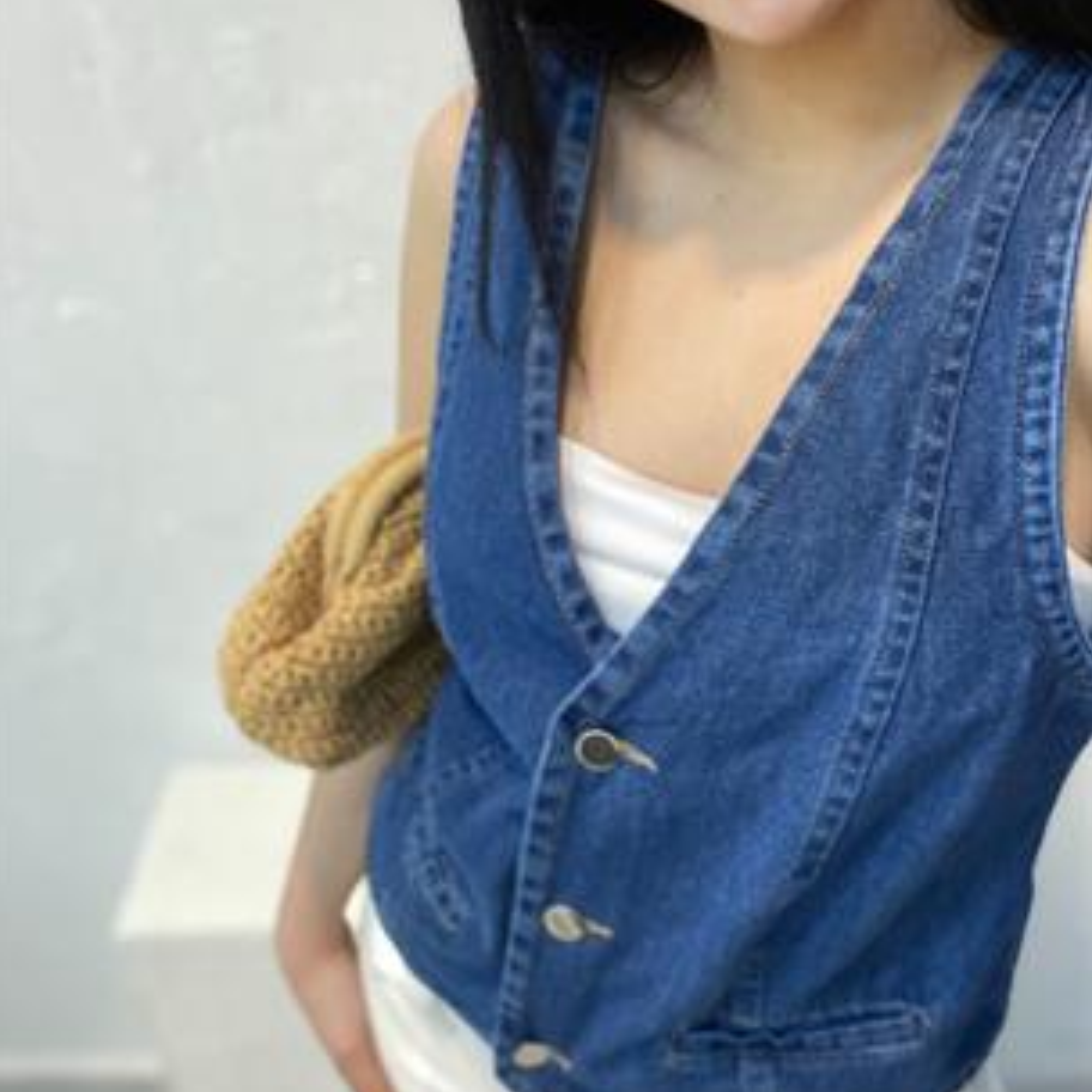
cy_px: 562
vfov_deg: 46.0
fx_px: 1285
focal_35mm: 36
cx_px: 539
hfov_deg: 46.0
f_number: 2.2
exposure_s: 1/50
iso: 160
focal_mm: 2.71
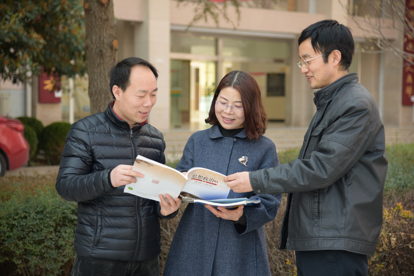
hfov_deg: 24.8
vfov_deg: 16.7
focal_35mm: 82
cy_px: 138
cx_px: 207
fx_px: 943
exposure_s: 1/100
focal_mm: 82
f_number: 4
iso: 64
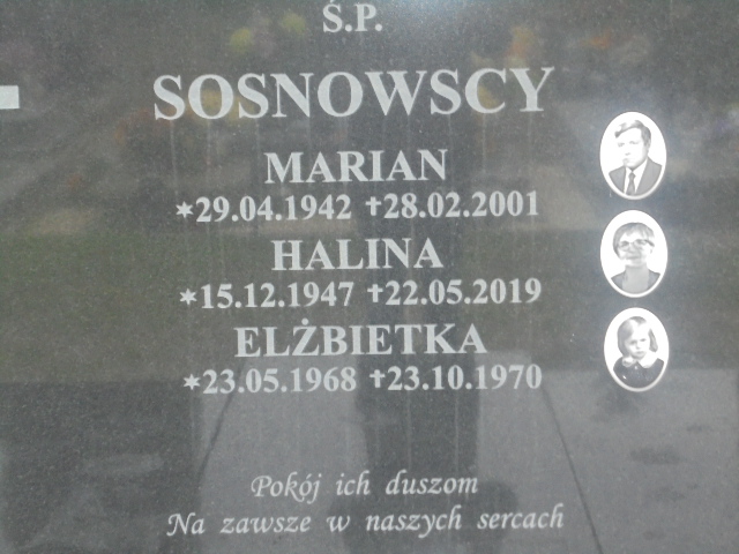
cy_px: 277
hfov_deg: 23.6
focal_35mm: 83
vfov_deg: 17.8
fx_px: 1772
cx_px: 370
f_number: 6.7
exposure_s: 1/10
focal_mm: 14.9
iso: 400
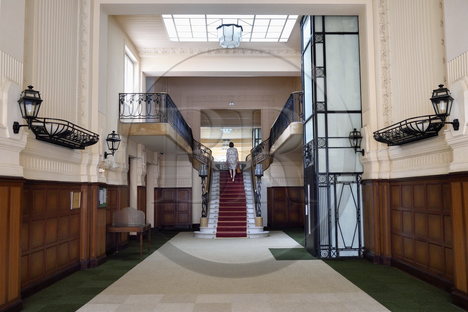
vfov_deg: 42.3
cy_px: 156
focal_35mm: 31
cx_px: 234
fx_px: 403
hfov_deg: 60.3
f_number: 8
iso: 1600
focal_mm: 31
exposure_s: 1/20
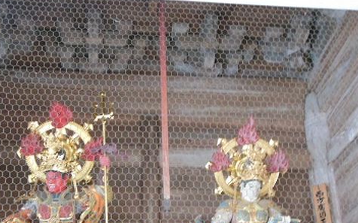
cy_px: 176
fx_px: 536
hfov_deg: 36.9
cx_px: 173
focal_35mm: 55
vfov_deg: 23.2
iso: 800
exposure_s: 1/4
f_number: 3.6
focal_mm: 6.8
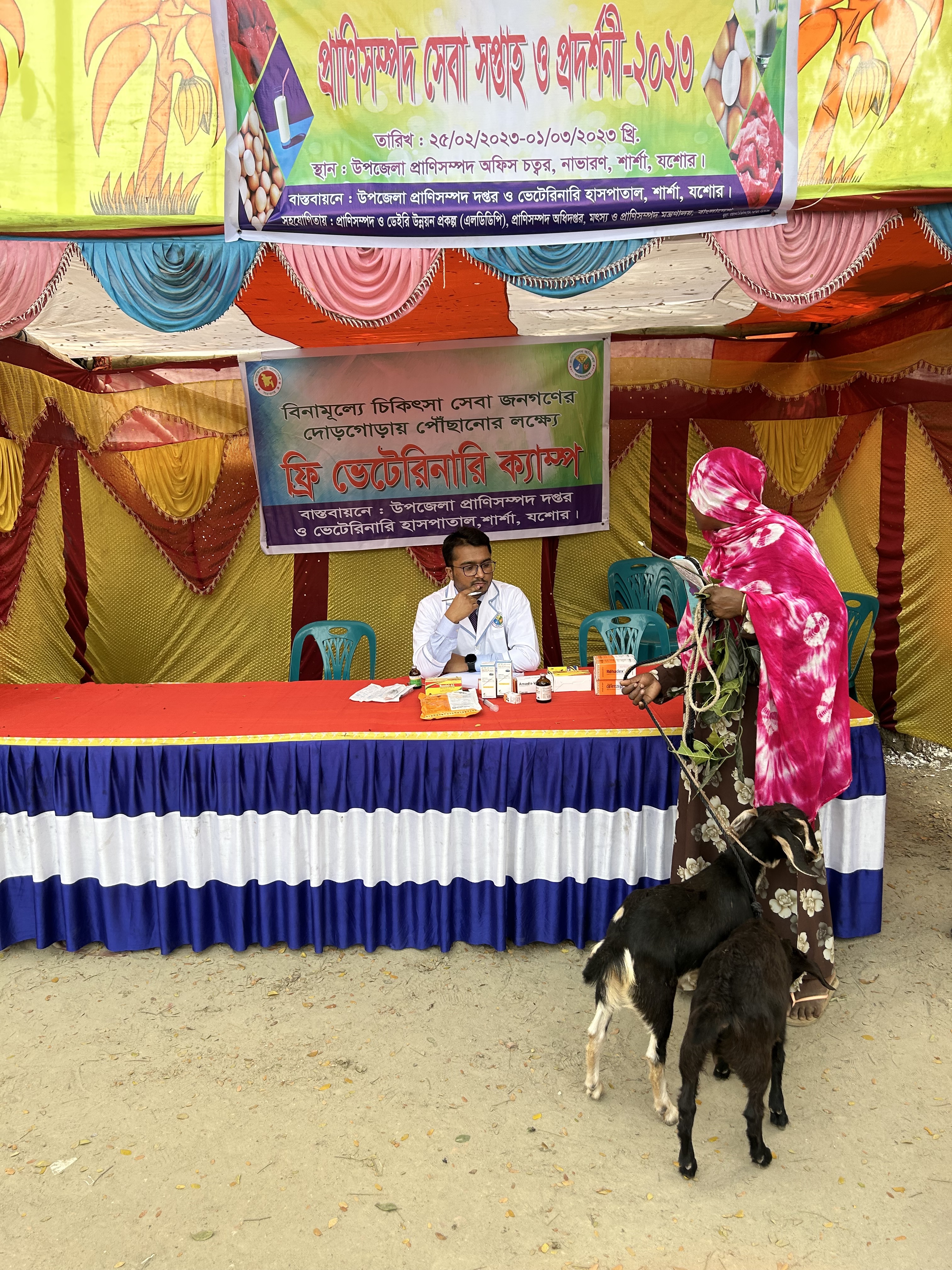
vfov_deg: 67.3
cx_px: 476
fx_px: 953
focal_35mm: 26
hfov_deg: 53.1
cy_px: 635
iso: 50
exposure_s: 1/315
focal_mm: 5.7
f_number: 1.5
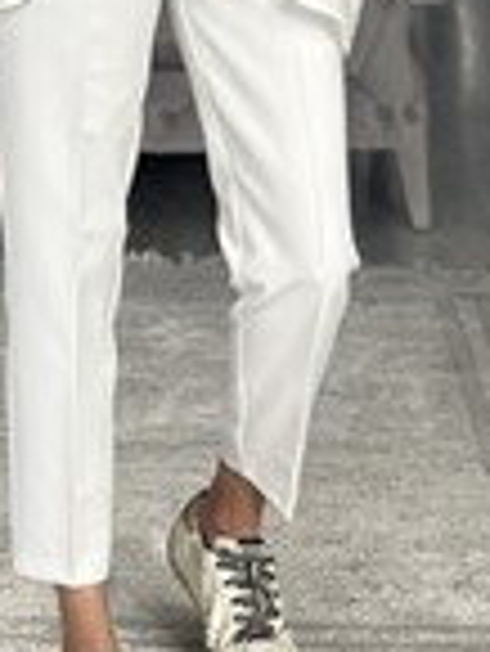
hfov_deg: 8.8
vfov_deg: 11.5
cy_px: -184
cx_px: 153
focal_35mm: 168
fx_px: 3166
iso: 125
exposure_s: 1/89
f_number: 1.78
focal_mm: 6.86
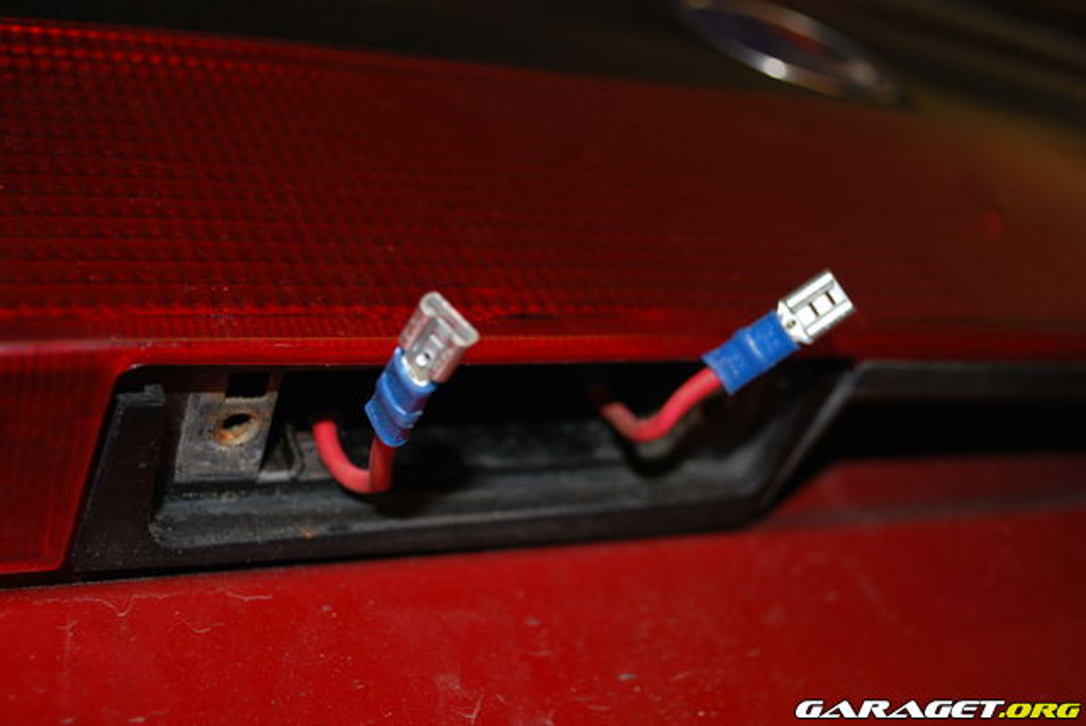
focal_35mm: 45
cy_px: 363
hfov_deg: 43.6
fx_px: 1359
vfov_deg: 29.9
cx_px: 543
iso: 200
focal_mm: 30
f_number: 4.8
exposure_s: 1/60
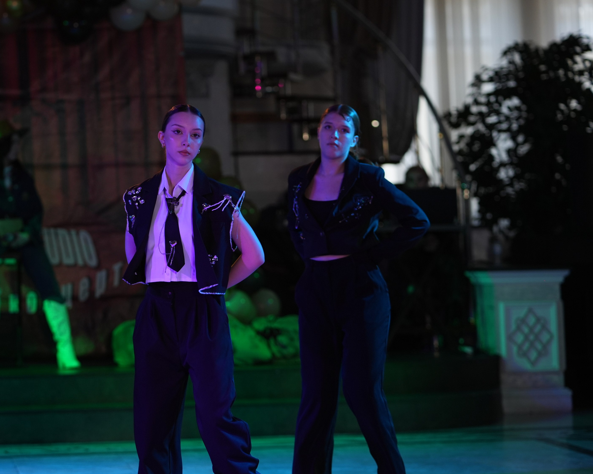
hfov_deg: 16.5
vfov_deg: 13.3
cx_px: 183
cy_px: 193
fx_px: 2035
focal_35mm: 116
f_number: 2.2
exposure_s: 1/400
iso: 800
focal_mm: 85
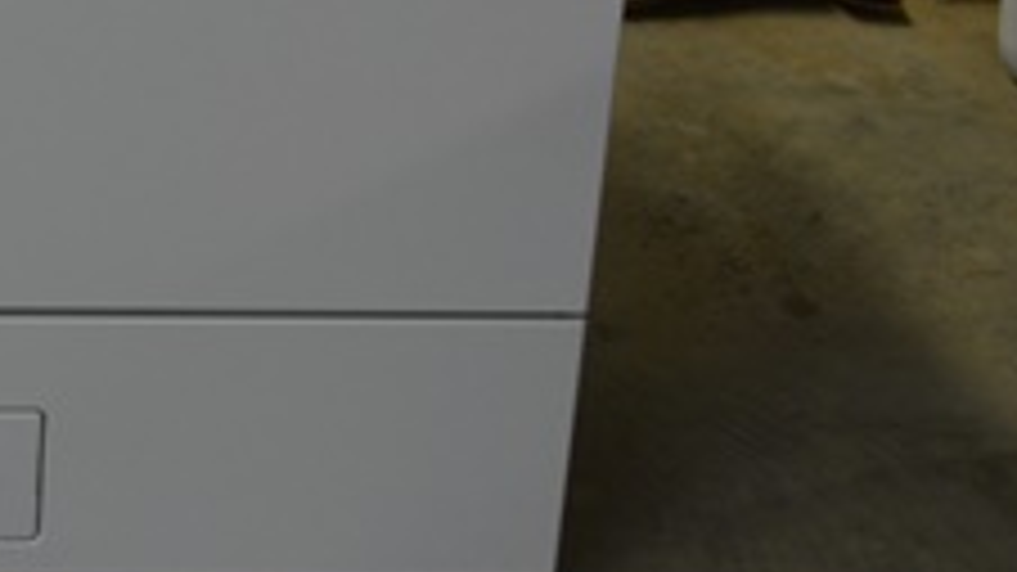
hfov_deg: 17.6
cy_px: -45
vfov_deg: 10.2
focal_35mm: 117
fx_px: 3154
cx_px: -162
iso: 800
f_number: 4.5
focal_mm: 28
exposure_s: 1/60
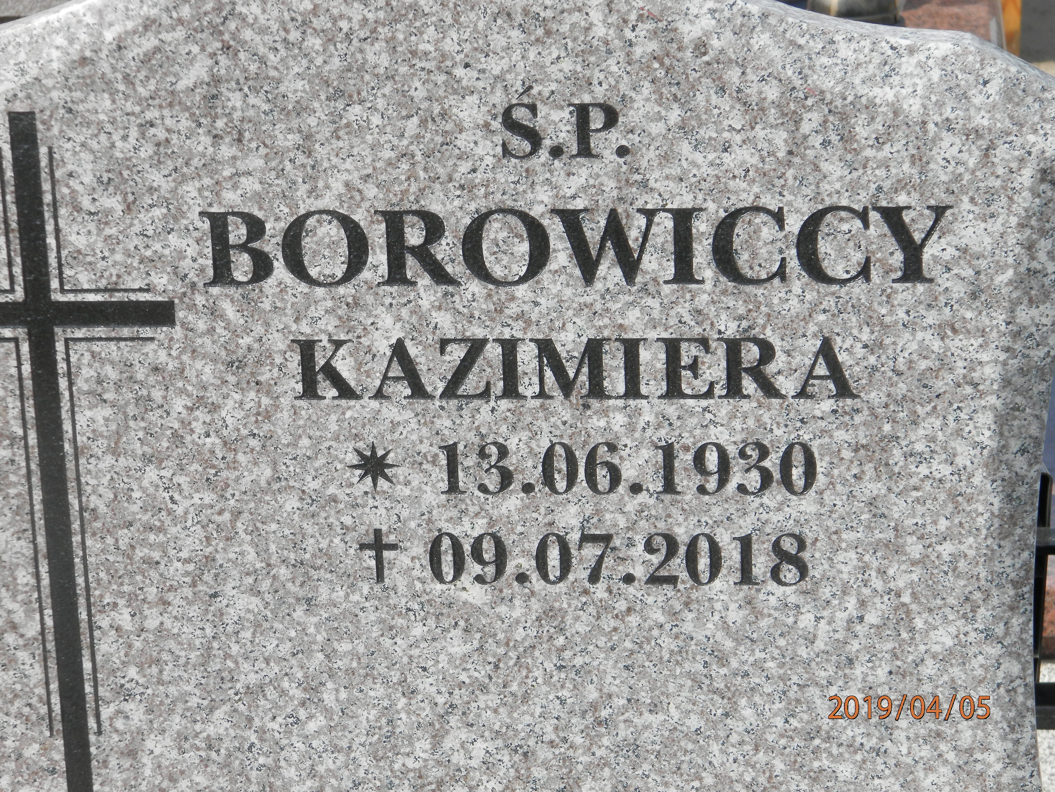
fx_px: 3231
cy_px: 396
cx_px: 528
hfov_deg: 18.5
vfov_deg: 14.0
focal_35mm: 106
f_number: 4.5
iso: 80
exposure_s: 1/400
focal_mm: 19
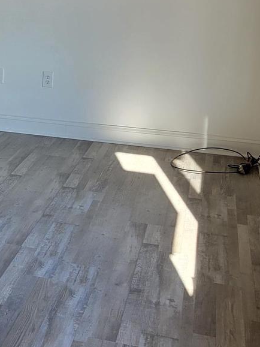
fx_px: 691
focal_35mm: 69
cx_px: -32
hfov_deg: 20.3
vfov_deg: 27.8
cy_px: 89
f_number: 1.8
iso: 50
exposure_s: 1/120
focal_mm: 5.4
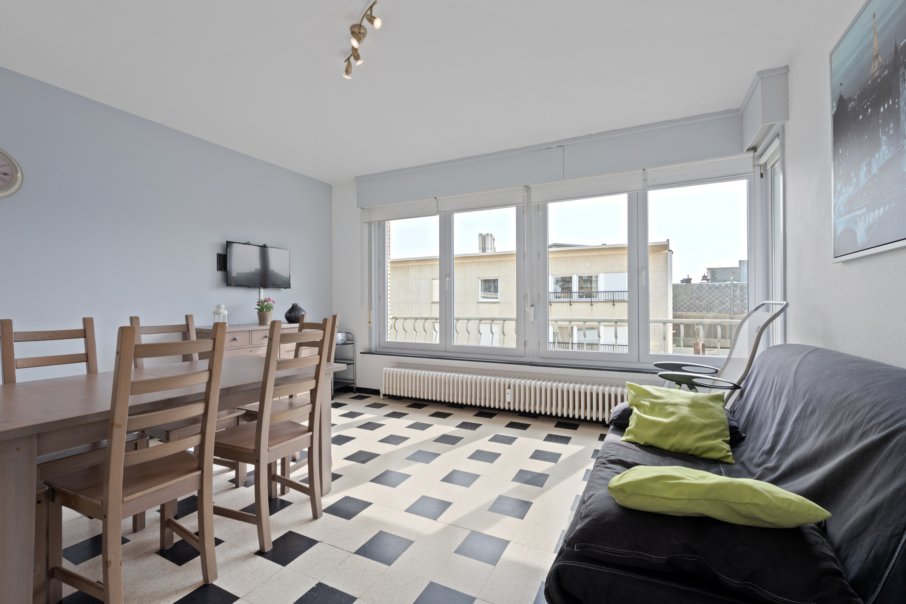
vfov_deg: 73.7
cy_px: 302
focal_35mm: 16
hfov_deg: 96.7
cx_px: 453
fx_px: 403
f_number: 11
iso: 200
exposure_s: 1/15
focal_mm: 16
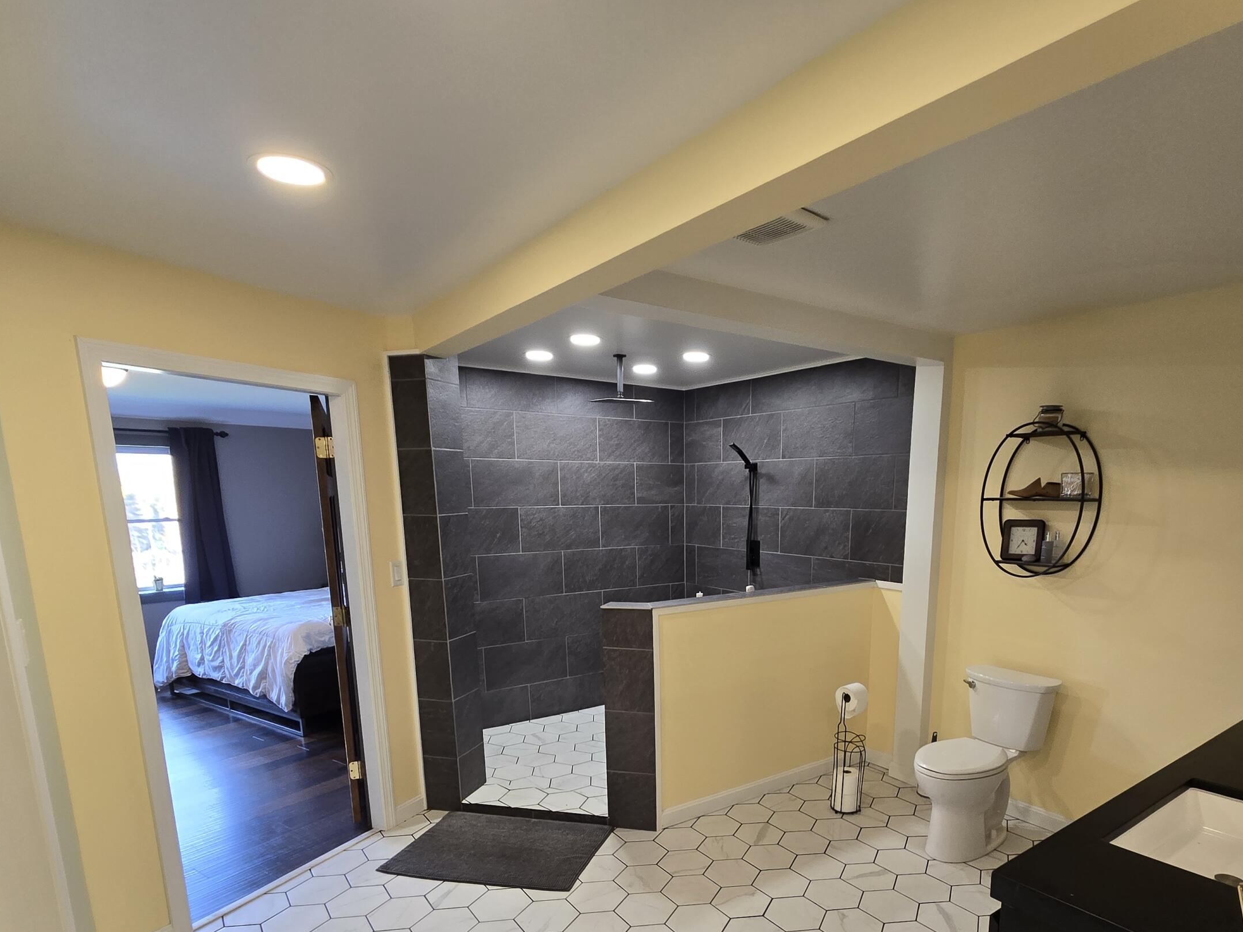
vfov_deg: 69.2
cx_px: 696
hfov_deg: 87.4
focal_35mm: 18
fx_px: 646
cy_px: 634
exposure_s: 1/60
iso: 160
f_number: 2.2
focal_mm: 2.2
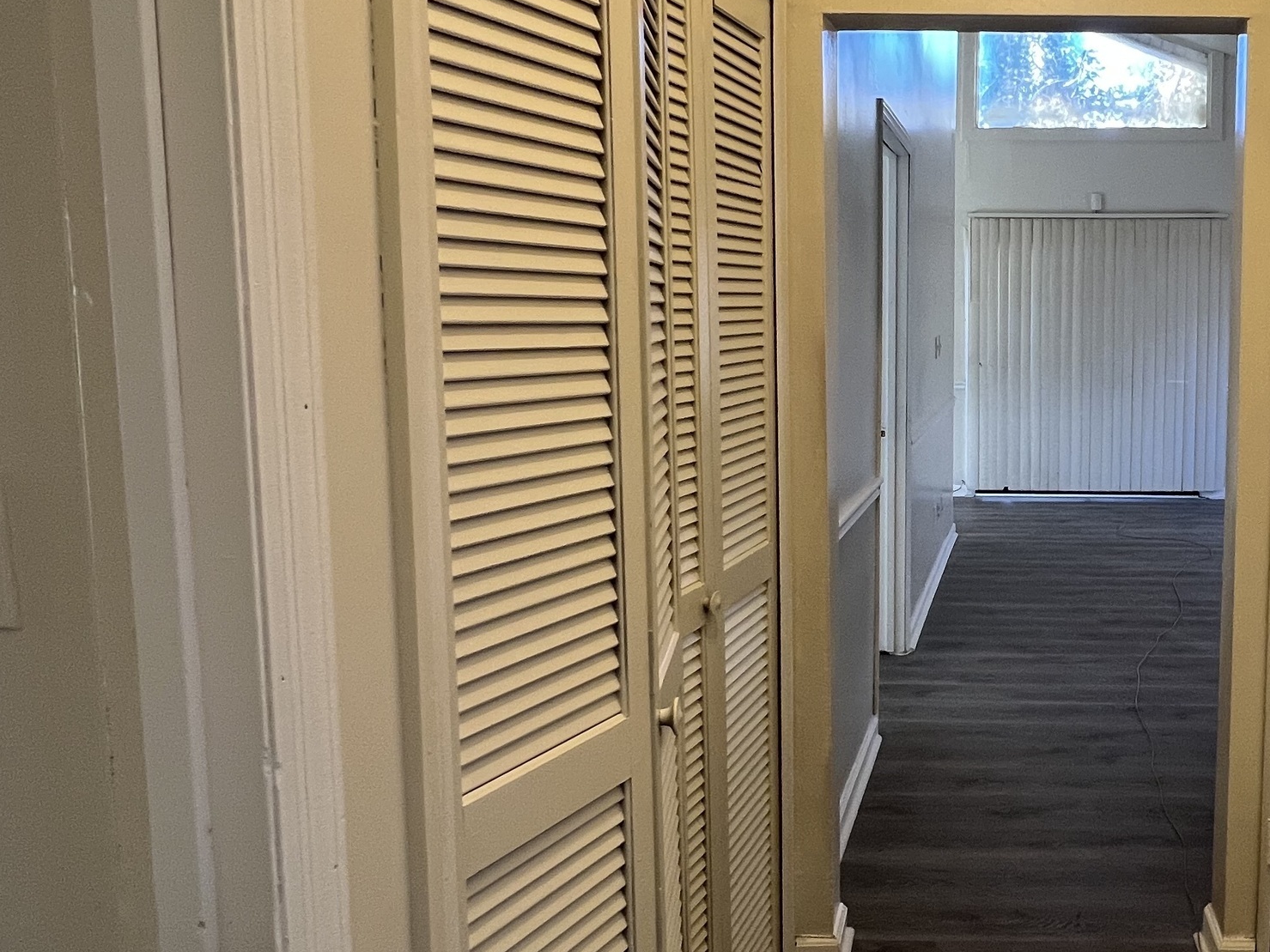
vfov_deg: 51.2
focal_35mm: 27
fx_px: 991
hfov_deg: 59.9
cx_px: 1024
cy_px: 416
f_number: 1.8
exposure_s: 1/60
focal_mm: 1.57
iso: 200
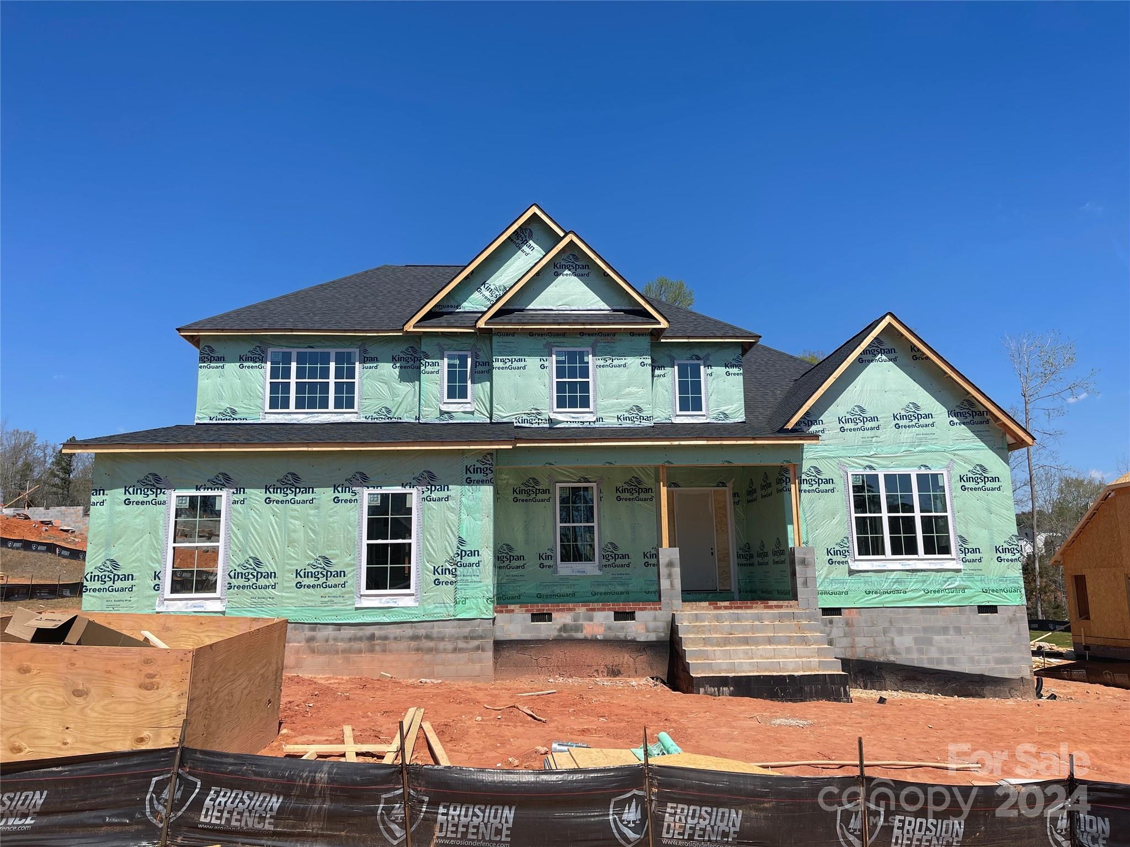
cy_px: 424
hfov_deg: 69.4
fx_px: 816
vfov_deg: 54.9
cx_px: 565
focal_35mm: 25
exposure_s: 1/5376
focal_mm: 5.1
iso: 32
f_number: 1.6
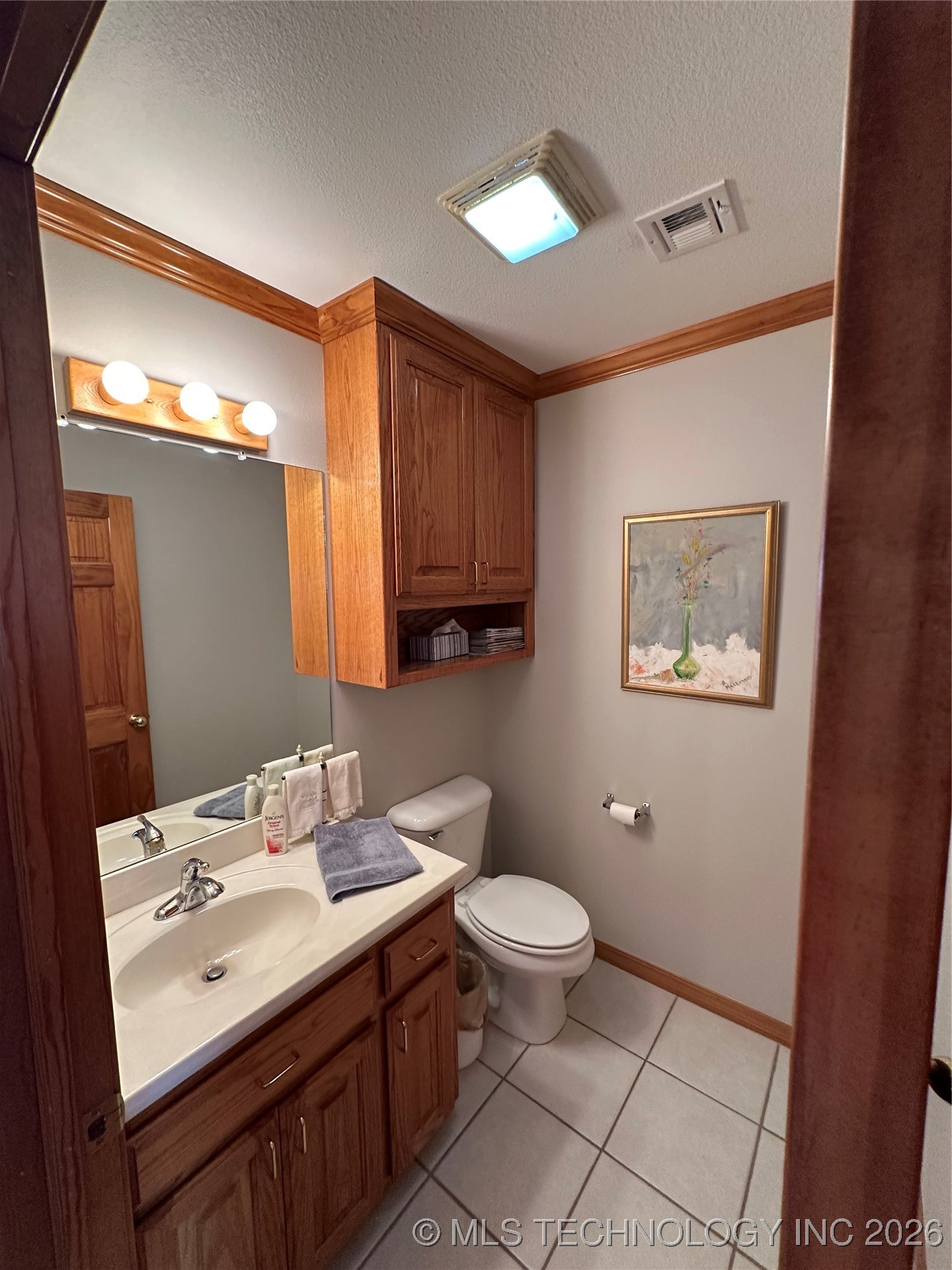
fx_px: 513
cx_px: 476
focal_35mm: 14
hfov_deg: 85.7
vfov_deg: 102.1
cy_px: 635
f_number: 2.2
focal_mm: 2.22
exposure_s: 1/120
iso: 250
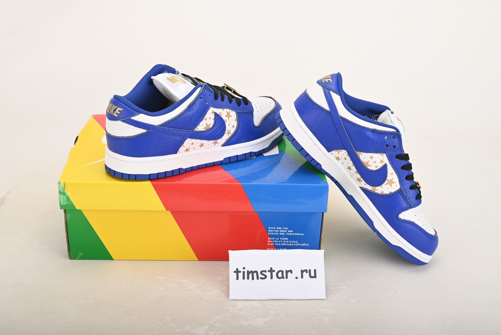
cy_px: 168
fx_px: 640
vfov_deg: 29.3
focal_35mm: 46
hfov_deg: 42.7
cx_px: 250
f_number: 11
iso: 100
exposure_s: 1/200
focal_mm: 46
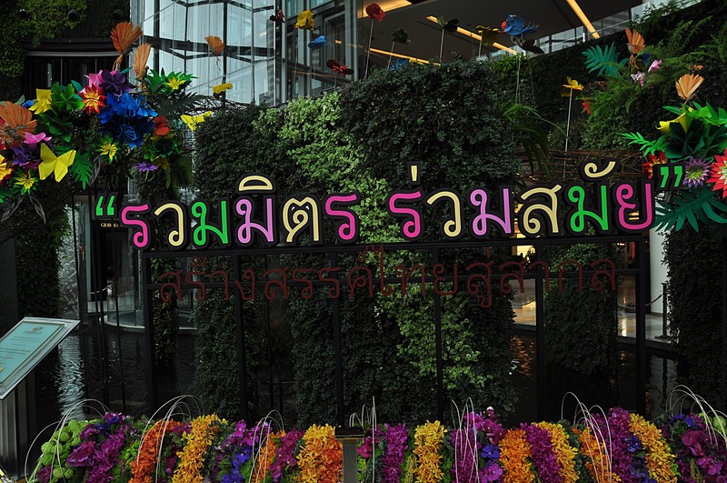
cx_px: 364
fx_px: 544
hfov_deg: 67.5
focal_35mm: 27
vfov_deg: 47.8
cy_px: 242
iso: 200
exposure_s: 1/60
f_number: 6.3
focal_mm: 18
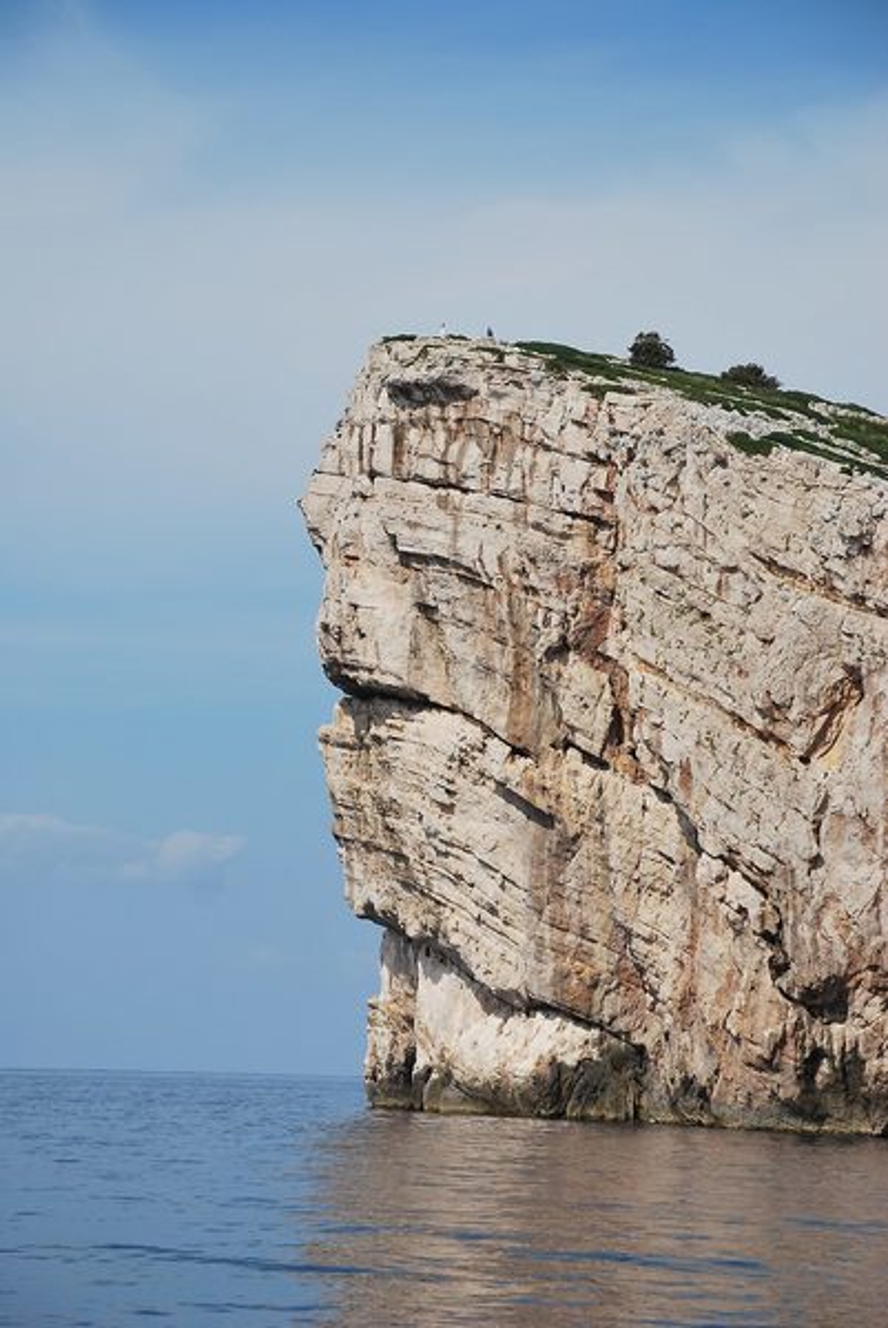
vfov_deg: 17.0
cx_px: 444
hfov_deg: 11.4
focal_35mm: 120
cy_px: 664
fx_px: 4432
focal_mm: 80
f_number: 6.3
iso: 100
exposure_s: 1/640
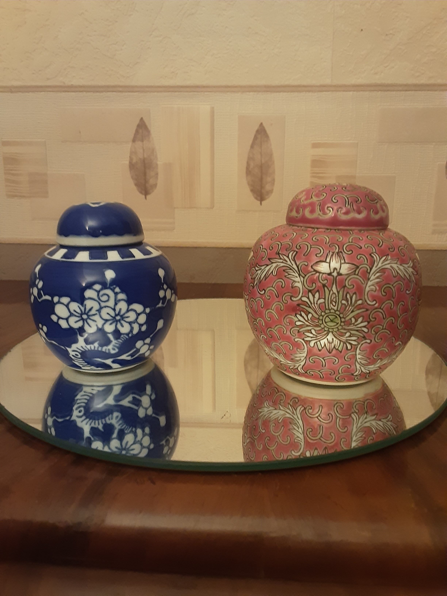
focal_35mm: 28
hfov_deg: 49.7
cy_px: 298
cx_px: 224
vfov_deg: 63.4
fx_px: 482
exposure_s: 1/25
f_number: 1.9
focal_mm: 2.9
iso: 250
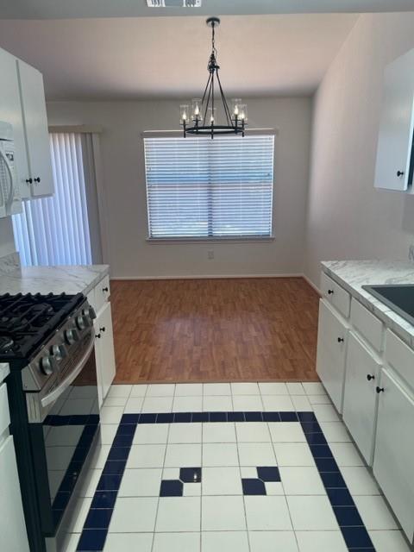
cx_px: 207
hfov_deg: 53.1
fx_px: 415
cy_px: 276
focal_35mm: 26
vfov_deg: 67.3
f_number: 1.5
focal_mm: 5.7
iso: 40
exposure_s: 1/120
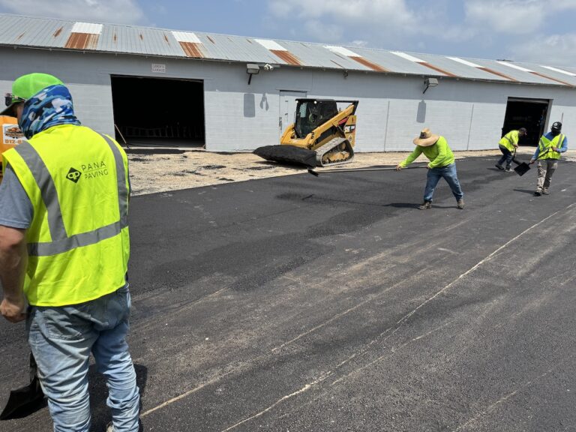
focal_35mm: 24
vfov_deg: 56.8
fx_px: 399
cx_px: 288
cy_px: 216
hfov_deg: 71.6
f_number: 1.78
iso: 80
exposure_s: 1/4950
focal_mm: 6.76
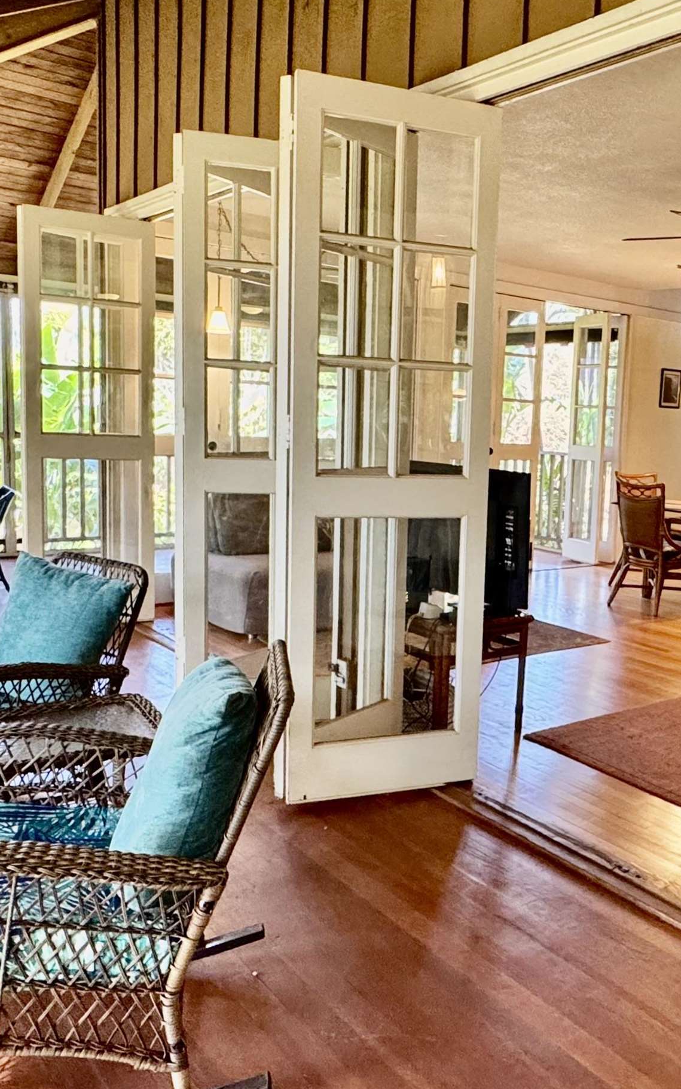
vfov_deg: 71.9
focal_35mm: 25
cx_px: 416
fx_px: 743
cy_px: 443
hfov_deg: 48.9
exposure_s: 1/120
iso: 320
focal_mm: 2.22
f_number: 2.2
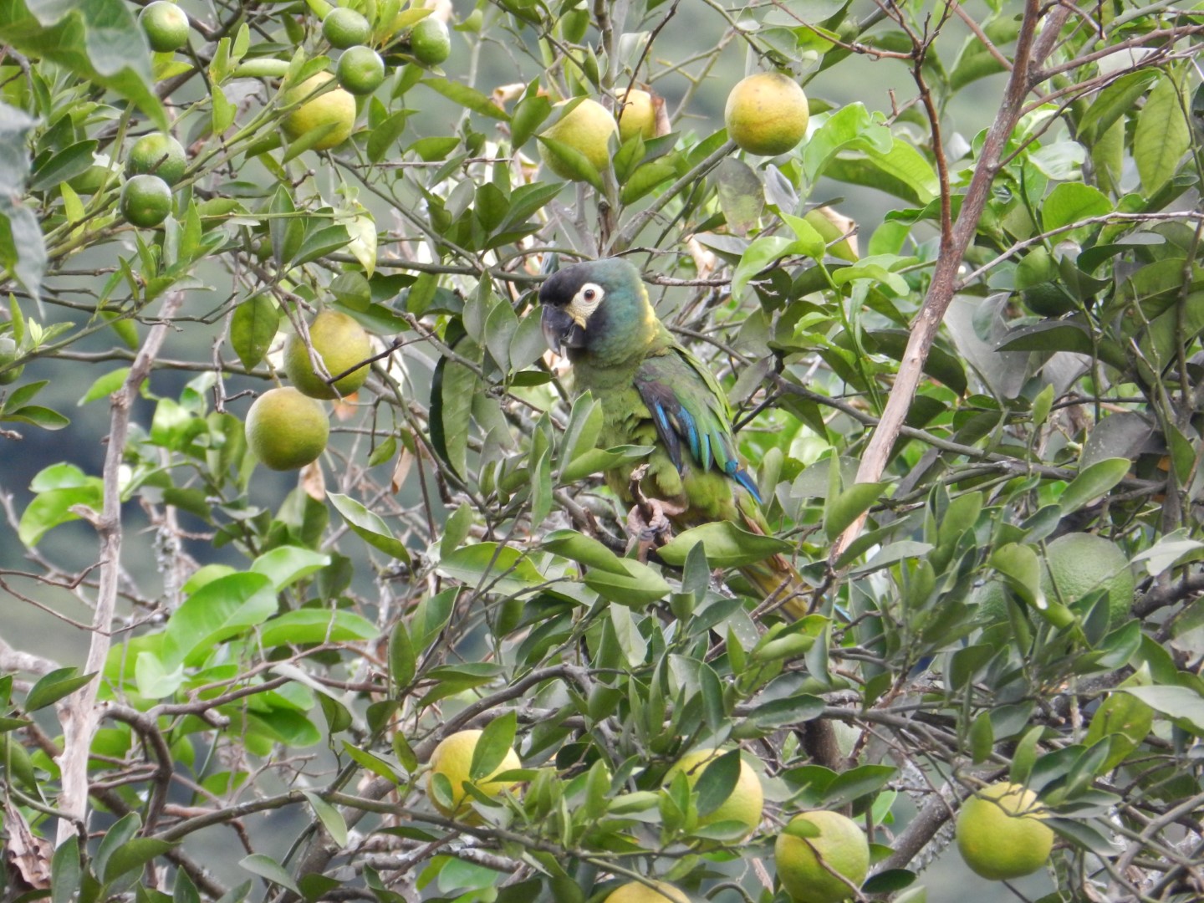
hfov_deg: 4.0
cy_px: 452
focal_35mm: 499
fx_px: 17356
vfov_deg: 3.0
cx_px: 602
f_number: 5.7
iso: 400
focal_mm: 88.7
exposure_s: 1/100
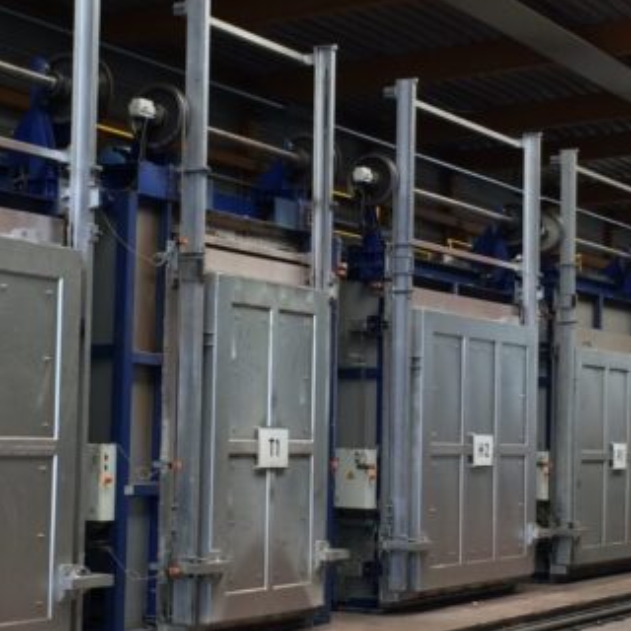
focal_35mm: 82
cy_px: 331
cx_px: 345
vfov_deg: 21.1
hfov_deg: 21.1
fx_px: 1691
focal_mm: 4.15
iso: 32
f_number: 2.2
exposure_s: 1/40
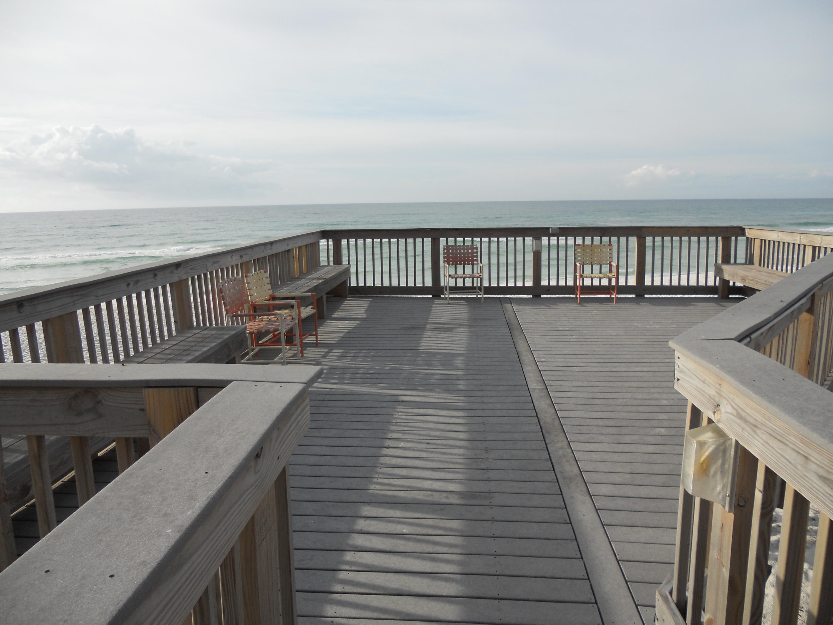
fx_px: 650
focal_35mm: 27
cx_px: 416
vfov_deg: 51.4
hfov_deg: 65.3
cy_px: 312
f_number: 3.2
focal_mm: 4.9
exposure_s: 1/800
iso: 80
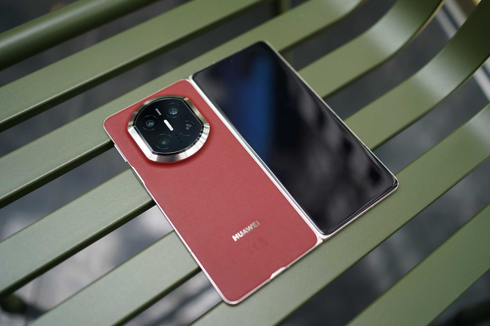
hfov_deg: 54.4
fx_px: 476
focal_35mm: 35
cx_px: 245
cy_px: 163
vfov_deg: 37.8
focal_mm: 35
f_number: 2.2
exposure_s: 1/40
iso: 320
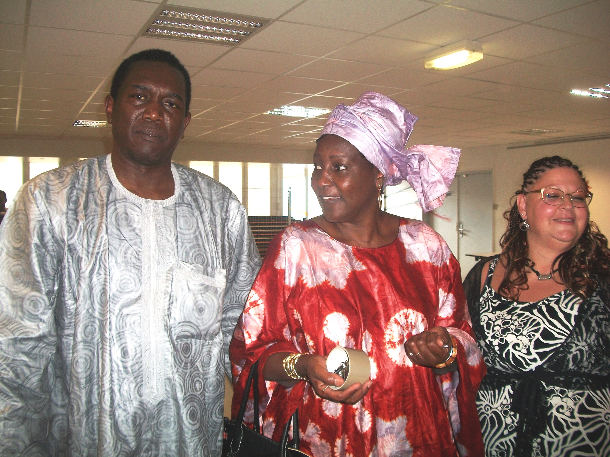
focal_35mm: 32
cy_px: 228
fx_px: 564
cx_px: 305
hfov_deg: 56.8
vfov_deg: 44.2
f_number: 2.9
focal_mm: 5.7
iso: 80
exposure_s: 1/50
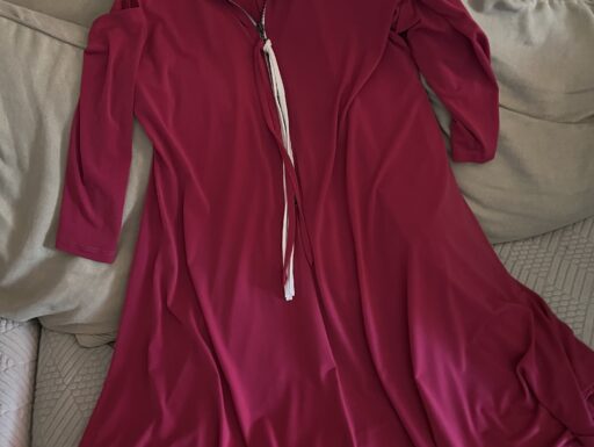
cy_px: 224
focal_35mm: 26
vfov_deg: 53.1
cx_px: 297
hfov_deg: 67.3
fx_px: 447
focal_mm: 5.7
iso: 800
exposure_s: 1/25
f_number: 1.5
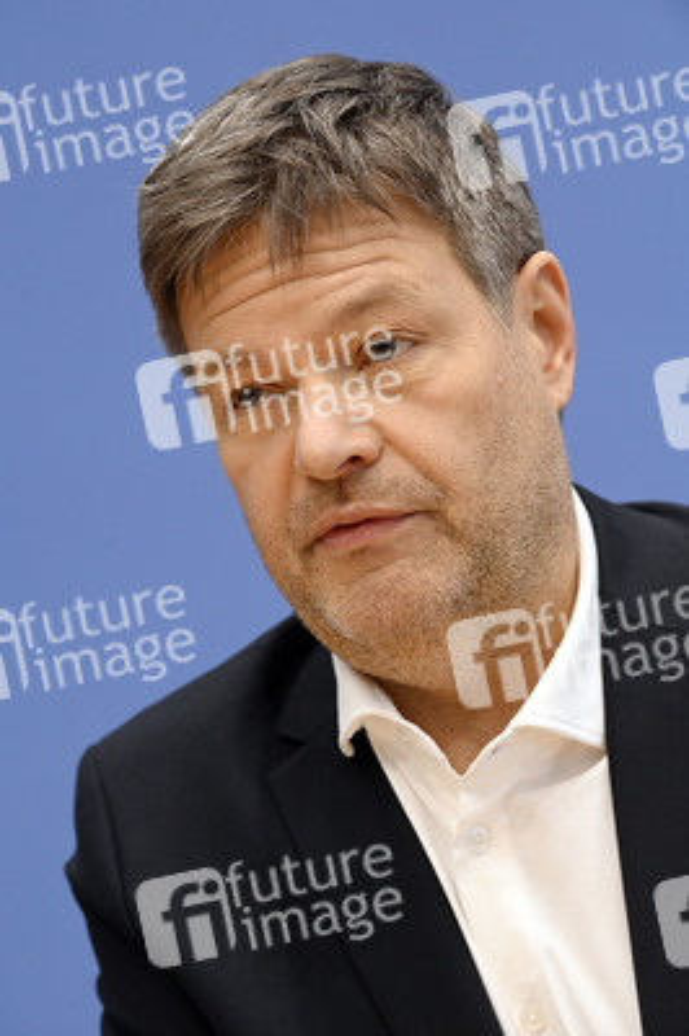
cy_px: 518
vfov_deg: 10.3
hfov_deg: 6.9
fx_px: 5751
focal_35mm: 200
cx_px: 344
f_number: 5.6
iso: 4000
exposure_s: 1/500
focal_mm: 200
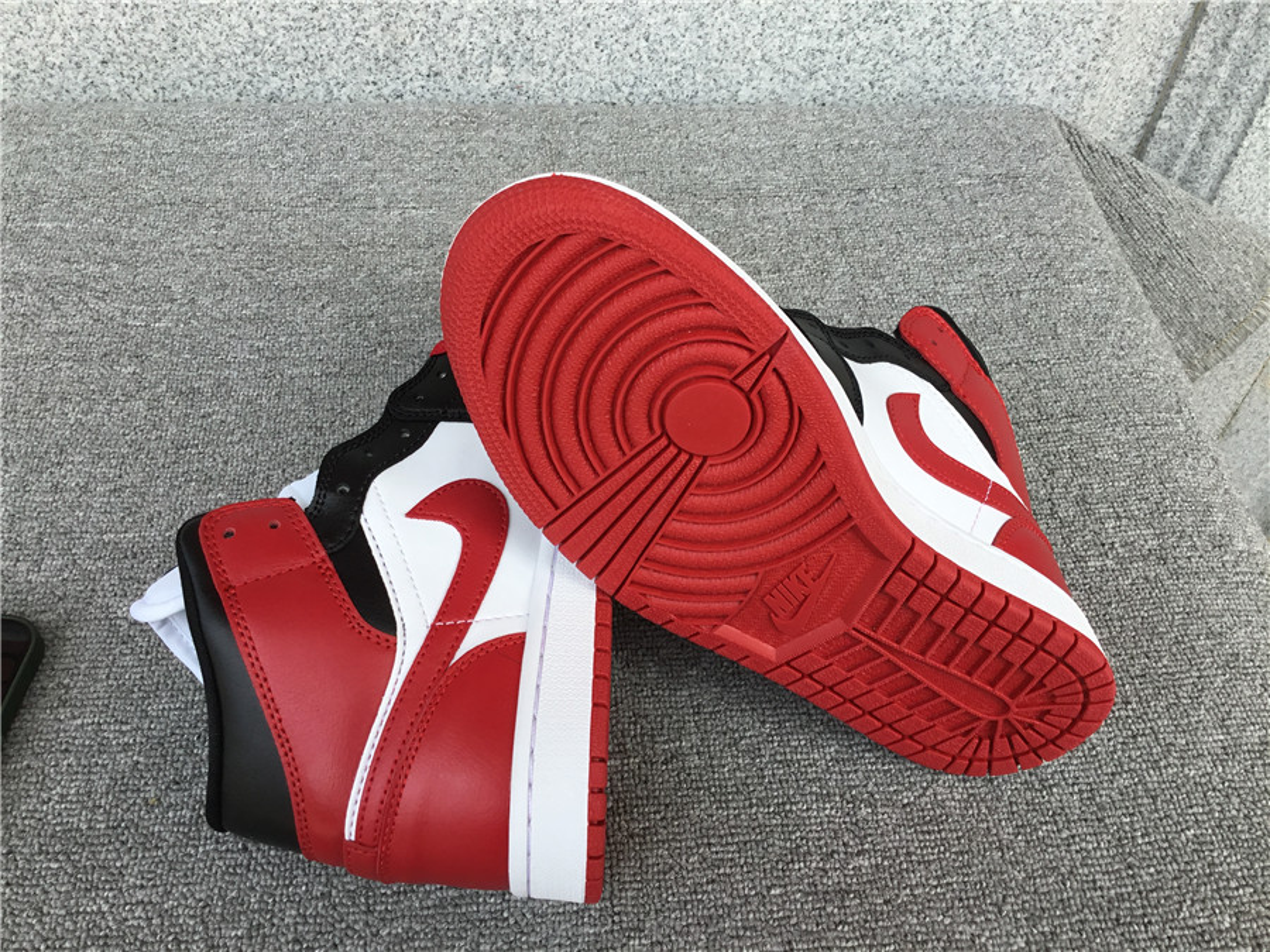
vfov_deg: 45.4
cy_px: 476
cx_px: 635
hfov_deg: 58.4
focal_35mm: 31
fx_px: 1137
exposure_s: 1/317
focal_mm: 3.3
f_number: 2.4
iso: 25
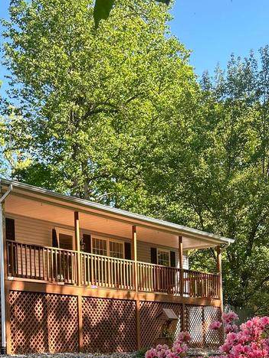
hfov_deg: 24.3
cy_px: 327
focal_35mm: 60
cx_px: 89
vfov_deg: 30.7
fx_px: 622
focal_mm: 5.7
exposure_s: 1/493
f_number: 1.5
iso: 50
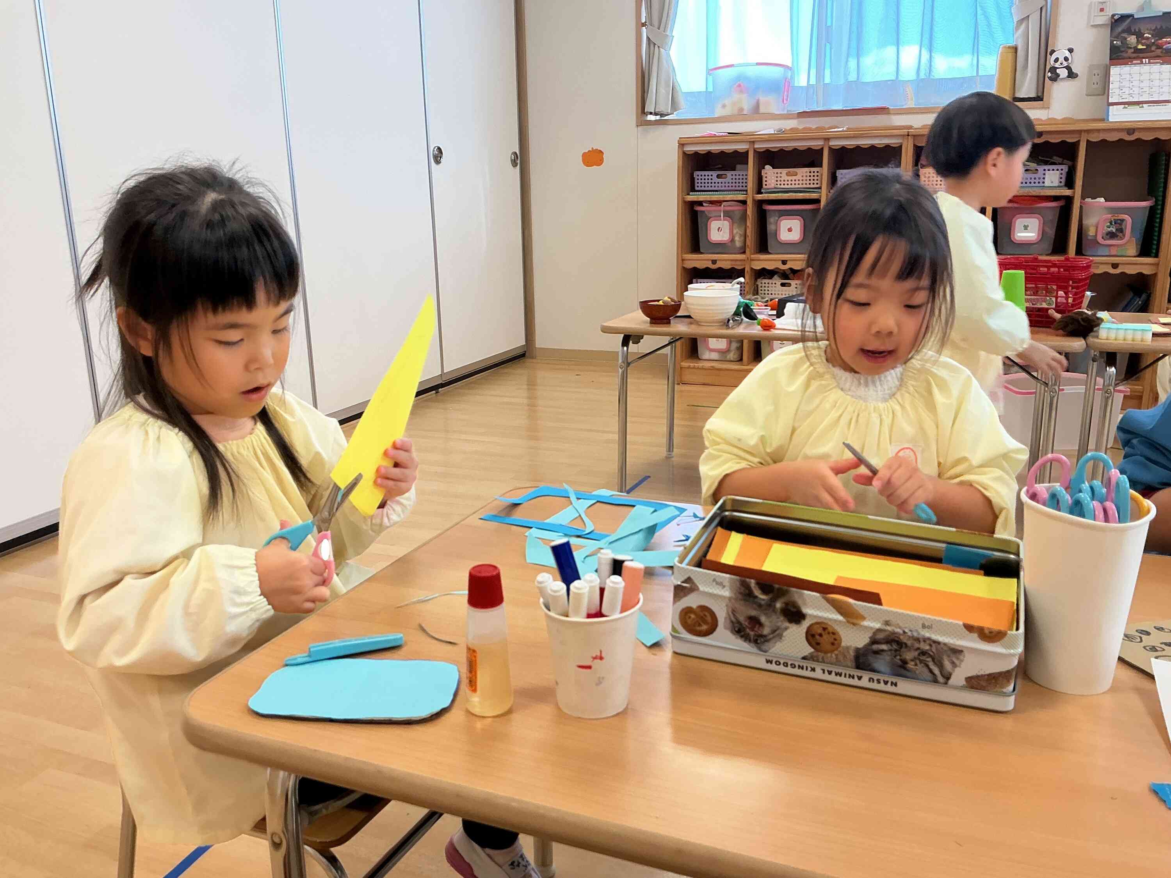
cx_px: 586
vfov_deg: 48.2
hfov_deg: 61.7
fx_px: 981
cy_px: 439
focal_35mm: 29
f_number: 1.8
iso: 40
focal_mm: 3
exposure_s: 1/120
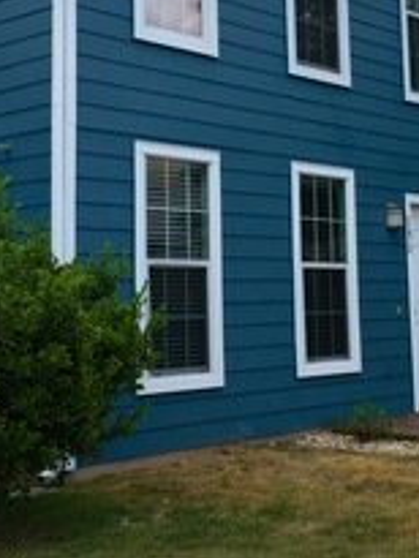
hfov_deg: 21.6
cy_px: 144
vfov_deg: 28.2
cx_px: 256
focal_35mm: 68
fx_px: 1096
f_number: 2.2
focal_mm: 4.15
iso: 25
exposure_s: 1/1451
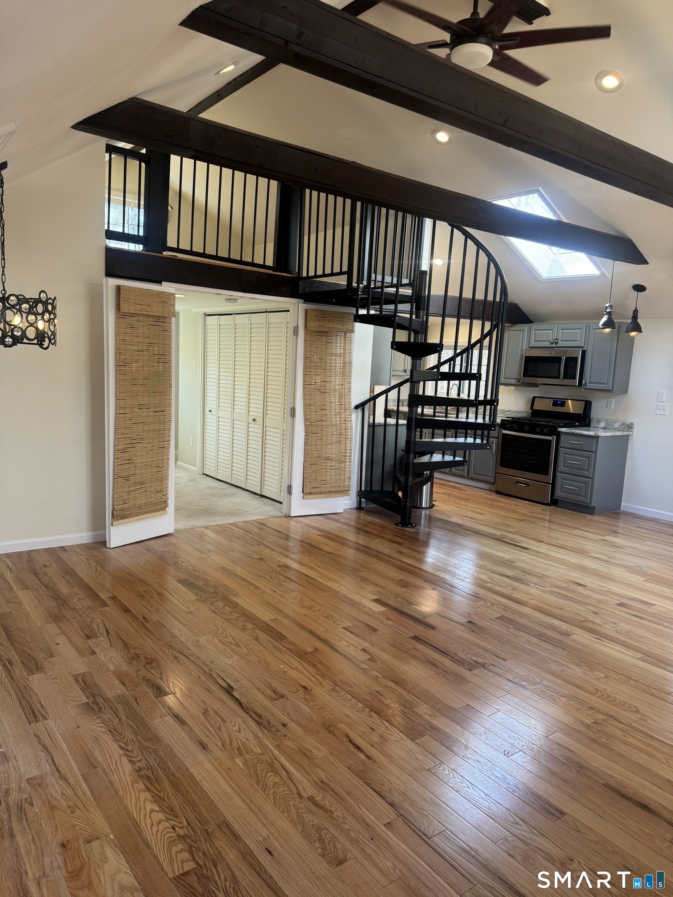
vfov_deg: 71.6
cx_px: 336
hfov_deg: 56.8
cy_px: 448
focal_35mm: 24
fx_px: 622
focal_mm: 6.76
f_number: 1.78
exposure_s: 1/120
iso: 160
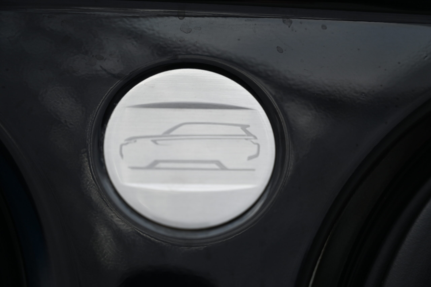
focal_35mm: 70
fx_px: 838
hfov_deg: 28.8
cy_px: 144
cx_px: 216
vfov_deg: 19.5
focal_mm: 70
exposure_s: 1/250
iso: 360
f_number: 4
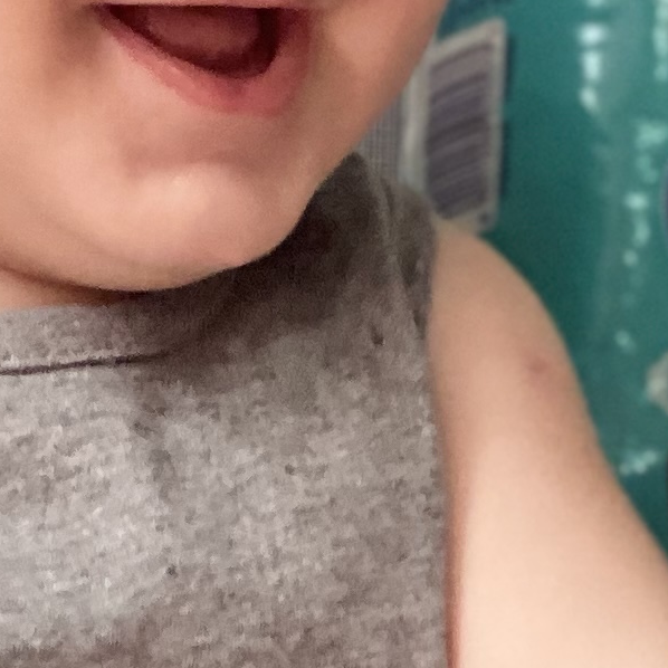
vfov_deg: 5.6
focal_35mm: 310
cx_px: 1094
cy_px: 668
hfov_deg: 5.6
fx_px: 6768
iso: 250
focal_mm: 6
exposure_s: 1/63
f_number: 2
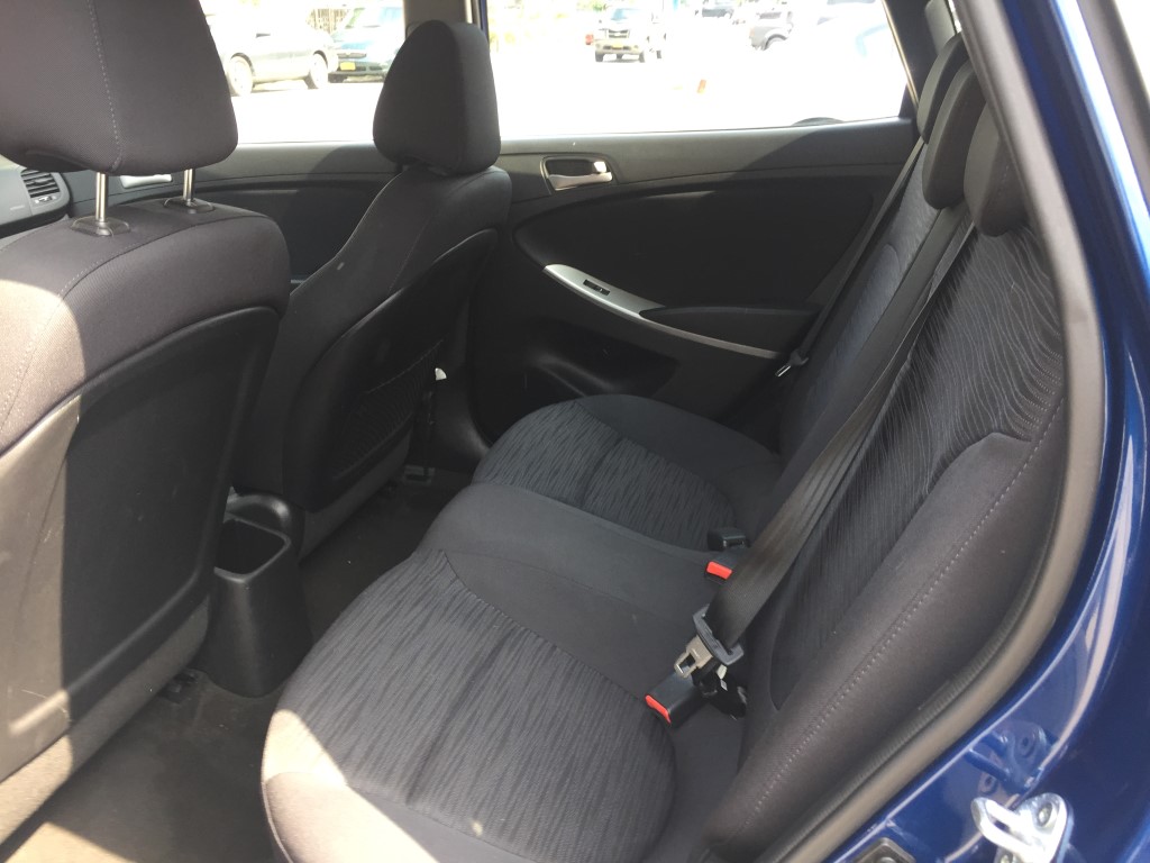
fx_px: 963
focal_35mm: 29
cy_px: 432
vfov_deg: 48.2
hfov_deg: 61.7
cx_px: 575
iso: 50
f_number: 2.2
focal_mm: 4.15
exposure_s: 1/120
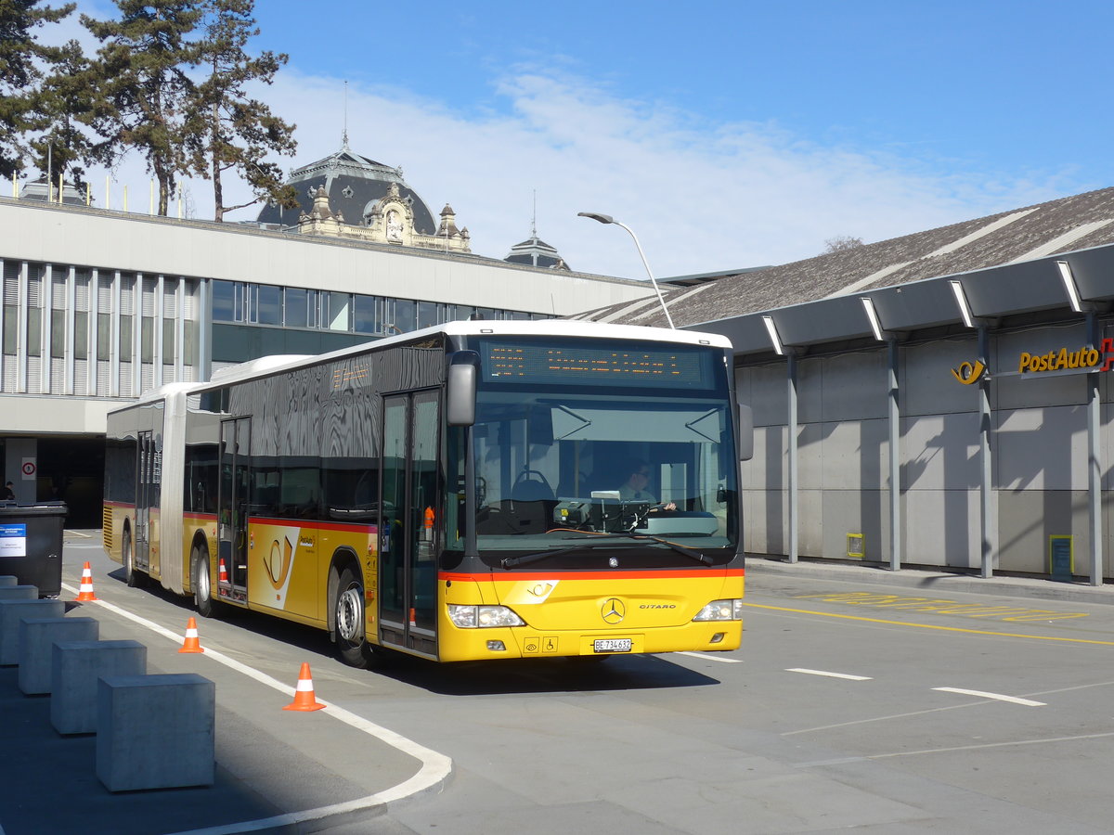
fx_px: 1673
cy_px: 418
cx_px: 557
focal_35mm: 52
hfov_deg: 36.8
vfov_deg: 28.0
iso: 80
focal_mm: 10.7
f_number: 3.3
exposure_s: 1/1300
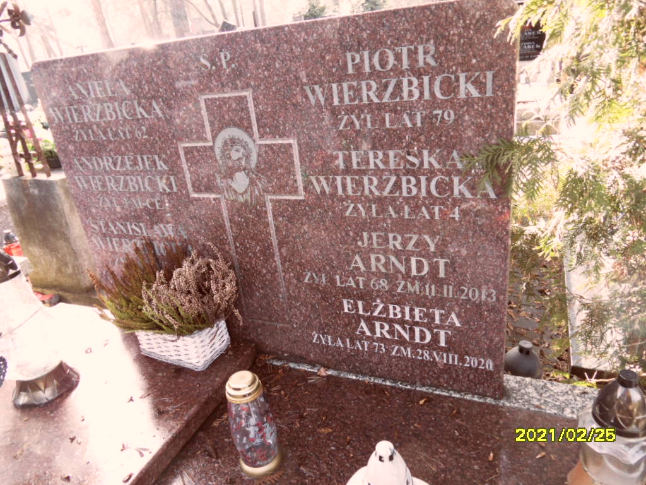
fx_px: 448
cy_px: 242
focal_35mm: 24
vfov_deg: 56.8
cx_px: 323
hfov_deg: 71.6
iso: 100
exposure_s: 1/45
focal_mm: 3.9
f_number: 3.2
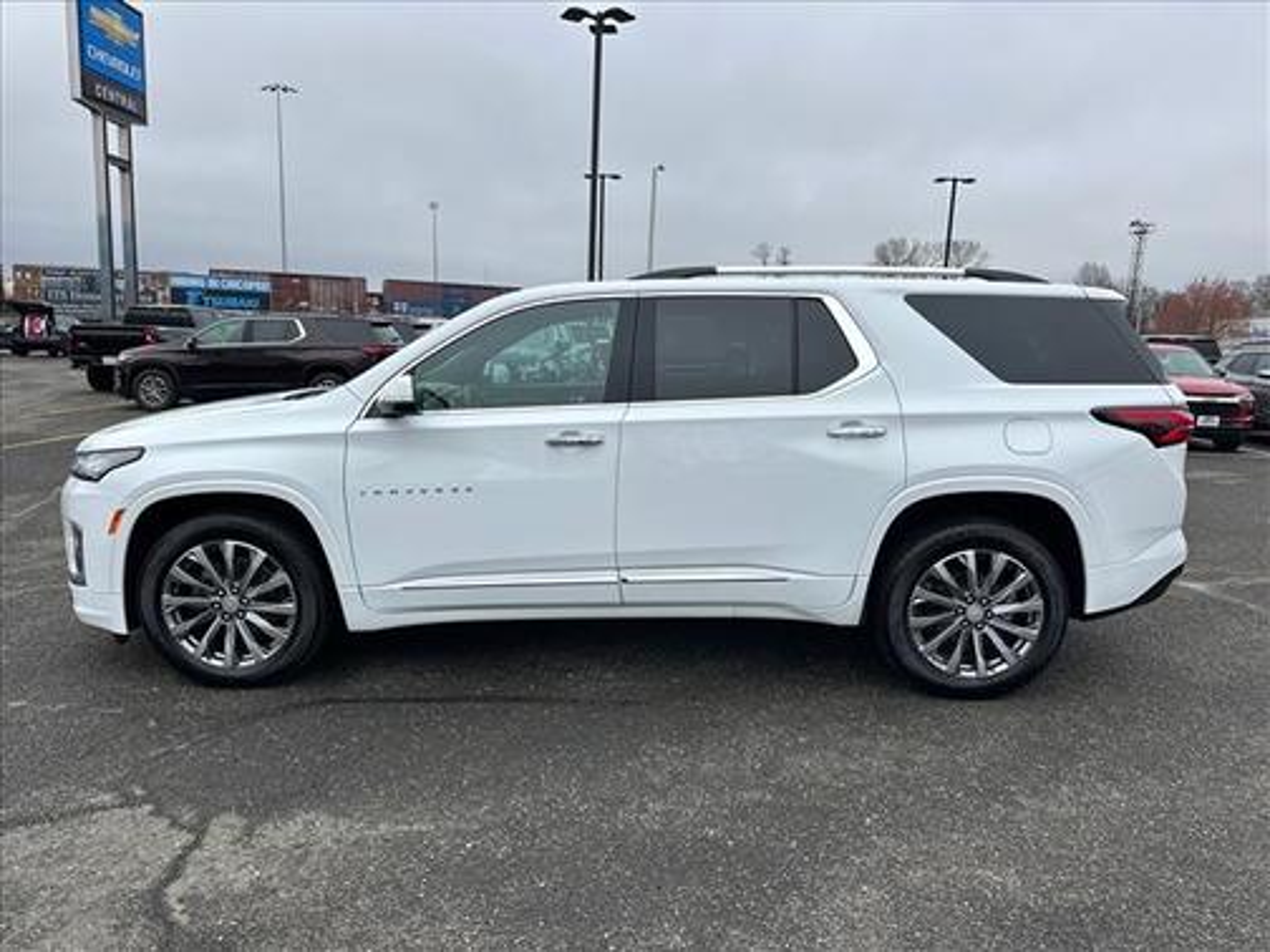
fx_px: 881
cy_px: 476
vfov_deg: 56.8
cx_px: 635
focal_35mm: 24
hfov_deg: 71.6
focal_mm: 6.86
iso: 80
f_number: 1.78
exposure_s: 1/2591
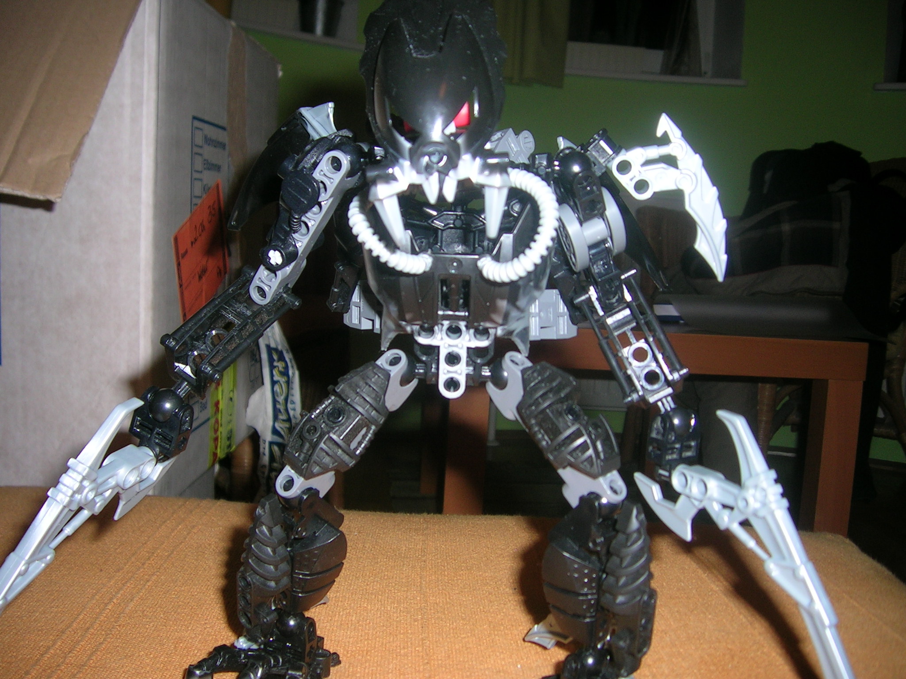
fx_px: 916
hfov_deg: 52.6
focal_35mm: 35
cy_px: 340
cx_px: 453
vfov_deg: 40.7
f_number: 2.8
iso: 50
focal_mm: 5.4
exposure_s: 1/60.1
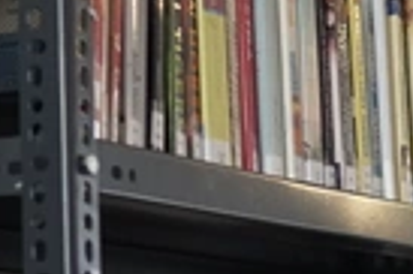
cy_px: 277
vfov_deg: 6.4
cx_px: 594
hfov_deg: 9.4
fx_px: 2452
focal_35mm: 214
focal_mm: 30
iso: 1250
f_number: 2
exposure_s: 1/160
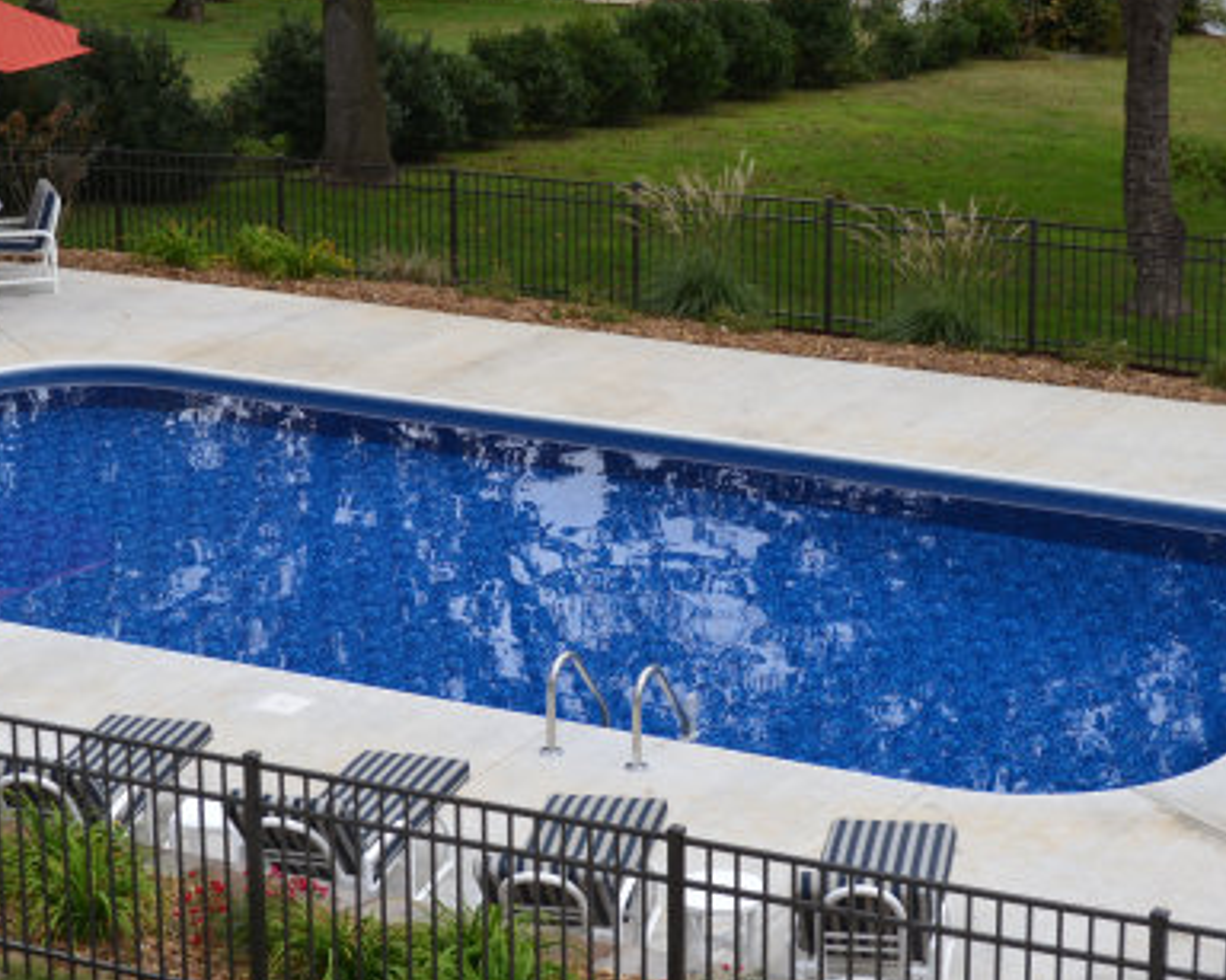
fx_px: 3628
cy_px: 541
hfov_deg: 19.2
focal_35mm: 100
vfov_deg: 15.4
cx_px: 530
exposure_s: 1/200
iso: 100
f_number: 7.1
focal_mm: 42
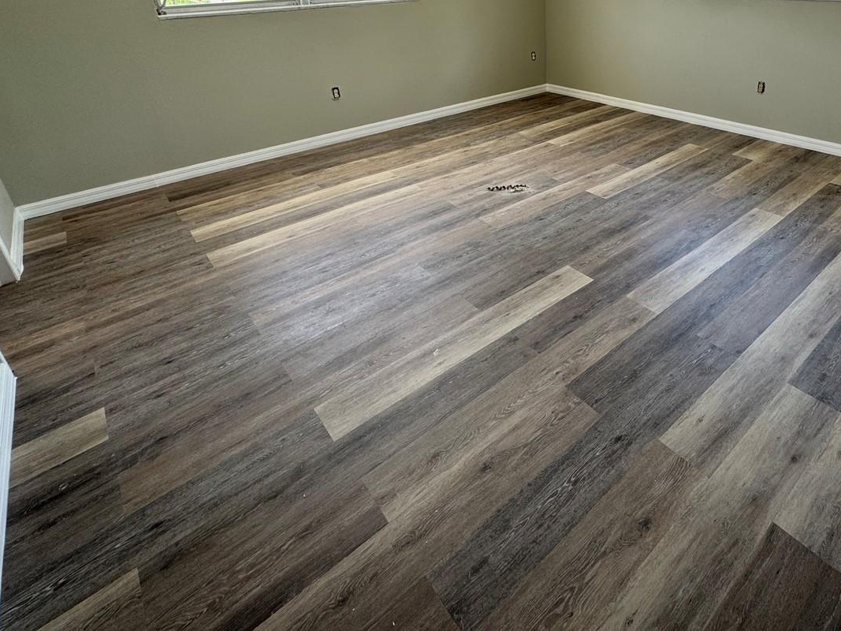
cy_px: 171
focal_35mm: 21
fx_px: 510
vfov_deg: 60.5
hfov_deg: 76.7
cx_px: 553
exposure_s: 1/99
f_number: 2.2
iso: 64
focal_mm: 2.22
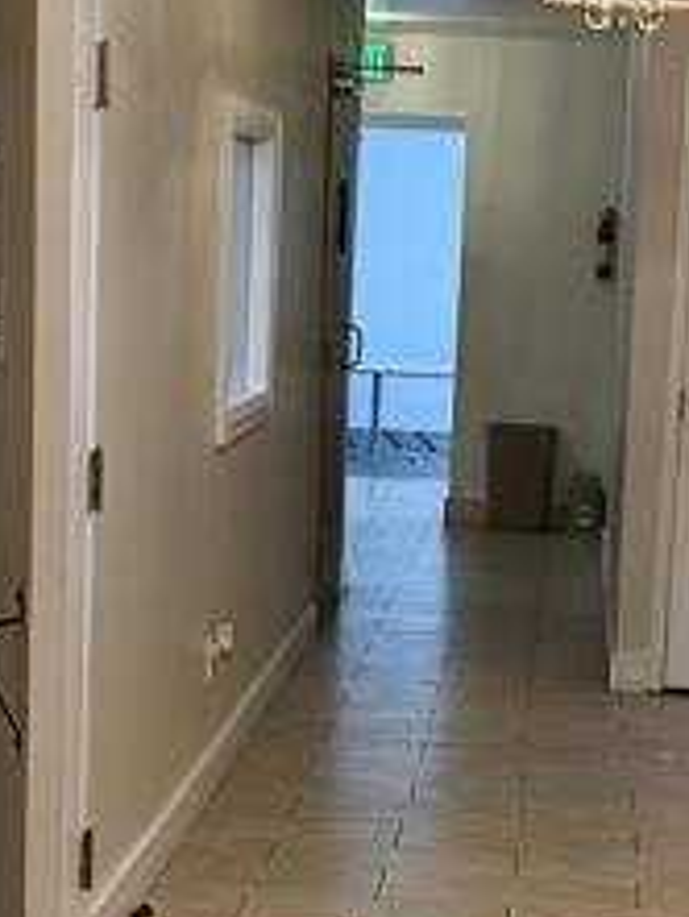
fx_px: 2943
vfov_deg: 17.5
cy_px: 776
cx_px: 436
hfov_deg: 13.3
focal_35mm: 111
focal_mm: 6.76
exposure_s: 1/60
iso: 320
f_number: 1.78
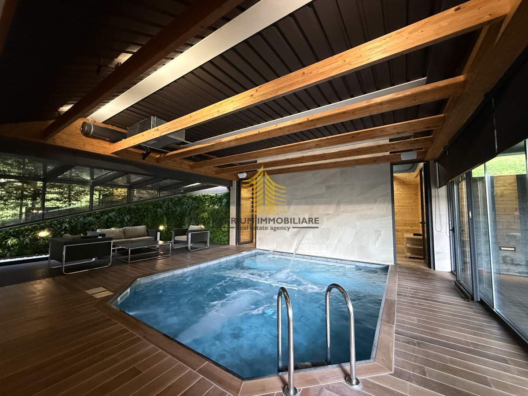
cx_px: 264
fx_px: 214
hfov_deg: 102.1
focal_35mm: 14
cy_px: 198
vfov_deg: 85.7
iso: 800
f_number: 2.2
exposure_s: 1/50
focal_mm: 2.22
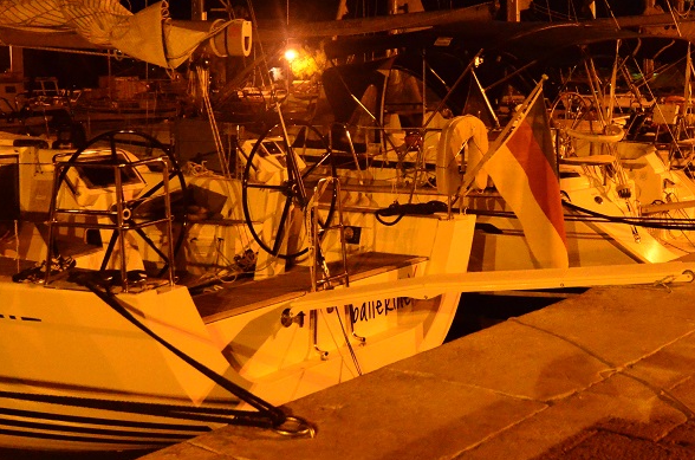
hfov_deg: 38.8
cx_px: 414
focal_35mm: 51
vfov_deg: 25.9
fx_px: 982
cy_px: 99
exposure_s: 1/25
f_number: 4
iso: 6400
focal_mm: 20
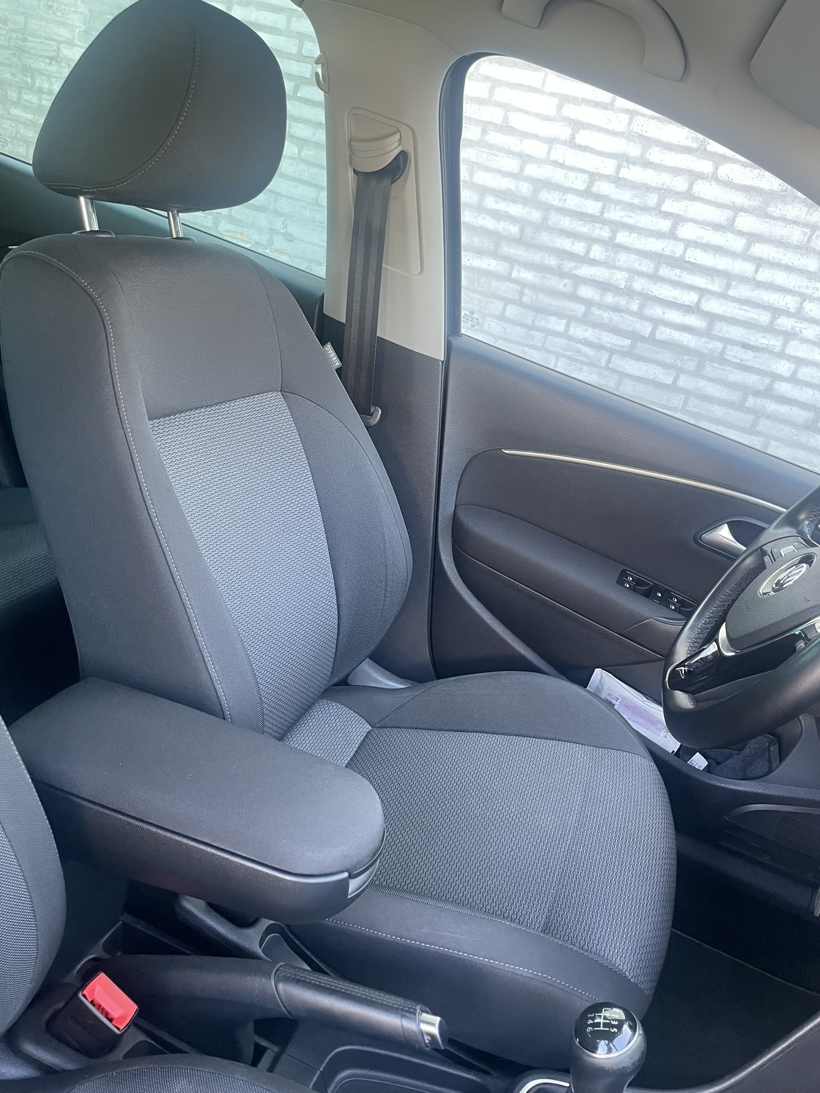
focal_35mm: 26
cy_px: 546
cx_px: 410
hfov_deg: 53.1
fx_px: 821
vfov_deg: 67.3
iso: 125
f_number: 1.6
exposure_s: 1/101
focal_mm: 4.2
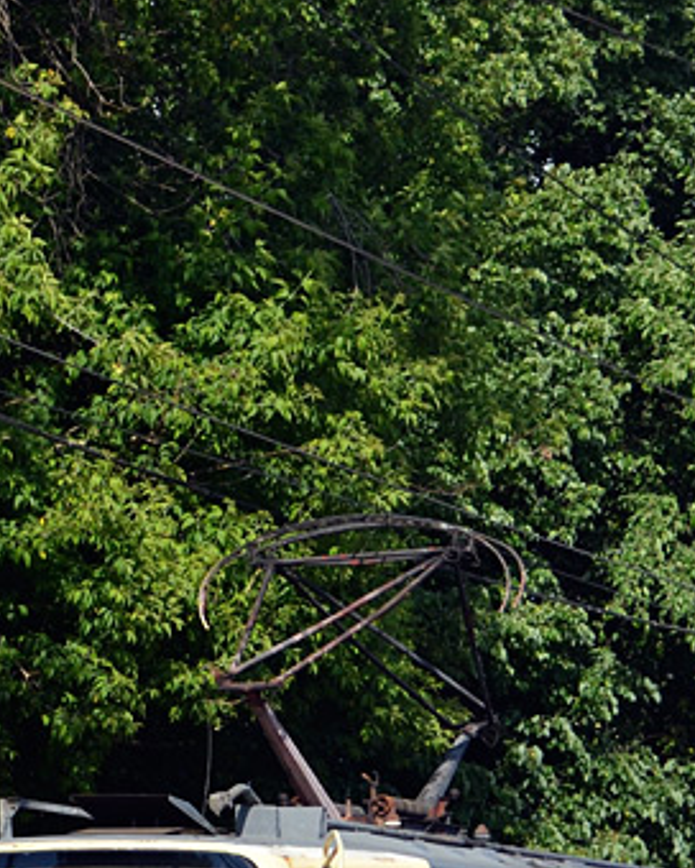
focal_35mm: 179
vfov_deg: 10.7
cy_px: 694
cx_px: 179
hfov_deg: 8.6
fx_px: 4602
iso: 100
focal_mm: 36
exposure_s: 1/500
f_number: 5
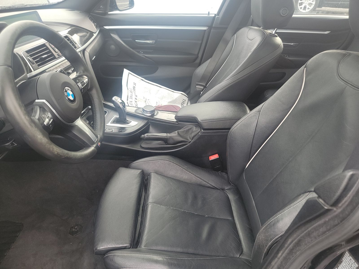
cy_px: 134
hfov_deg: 71.6
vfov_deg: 56.8
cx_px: 180
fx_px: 249
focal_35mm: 24
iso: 114
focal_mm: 6.7
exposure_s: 1/59
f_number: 1.8
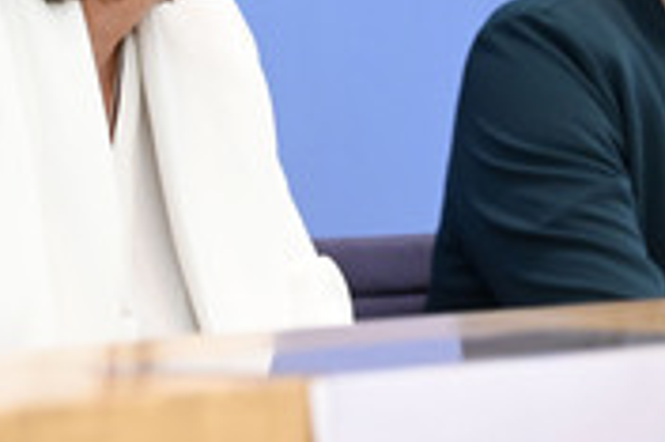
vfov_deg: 5.9
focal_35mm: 230
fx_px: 4245
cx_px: 531
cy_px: -106
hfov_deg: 8.9
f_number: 7.1
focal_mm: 90
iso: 4000
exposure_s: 1/400
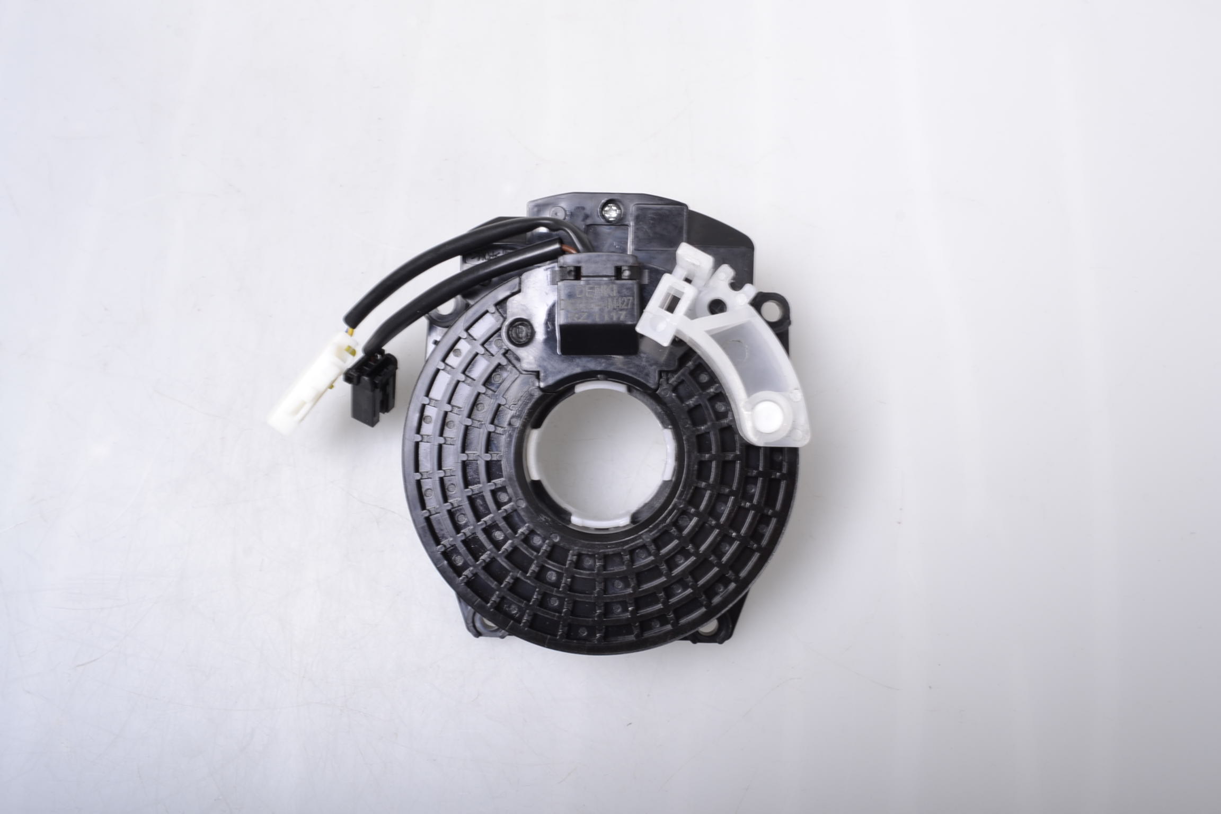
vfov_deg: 43.6
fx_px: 1017
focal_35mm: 30
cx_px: 610
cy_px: 407
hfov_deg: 61.9
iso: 200
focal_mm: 20
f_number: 18
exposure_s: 1/60
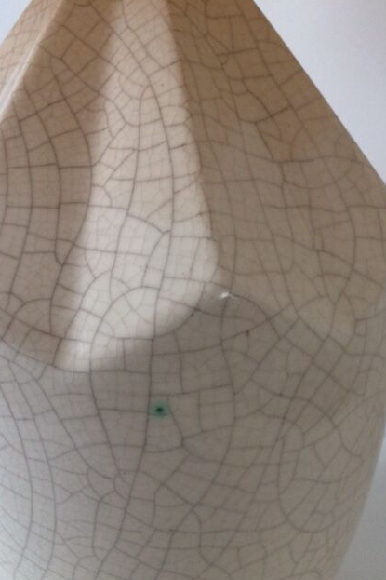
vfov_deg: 60.3
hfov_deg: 42.3
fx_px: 499
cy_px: 293
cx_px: 205
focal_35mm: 31
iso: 250
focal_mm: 4.15
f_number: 2.2
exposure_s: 1/33
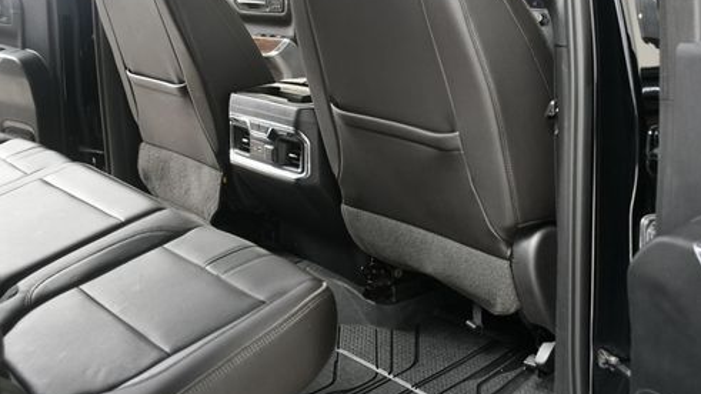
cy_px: 101
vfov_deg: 26.2
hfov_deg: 45.5
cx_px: 343
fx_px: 836
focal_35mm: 45
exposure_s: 1/160
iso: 100
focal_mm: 22
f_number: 3.5
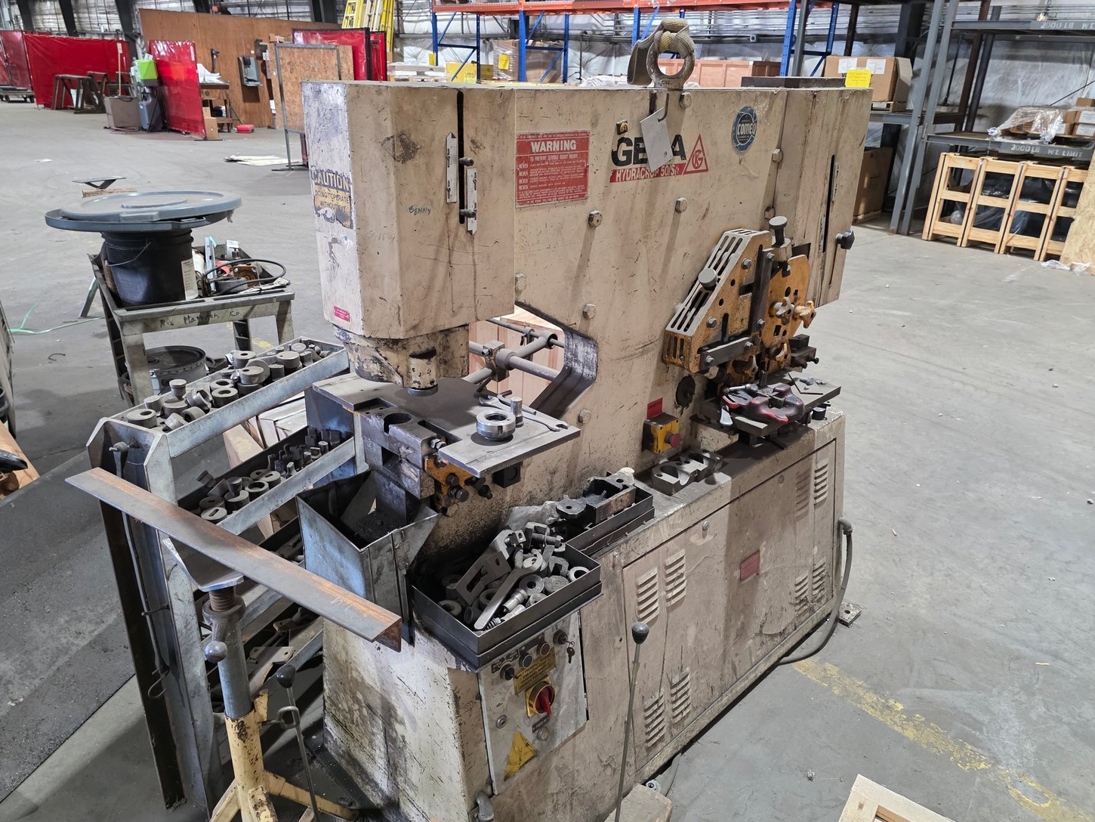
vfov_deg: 56.8
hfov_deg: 71.6
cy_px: 408
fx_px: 759
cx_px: 562
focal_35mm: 24
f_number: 1.7
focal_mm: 6.3
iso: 800
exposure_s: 1/120
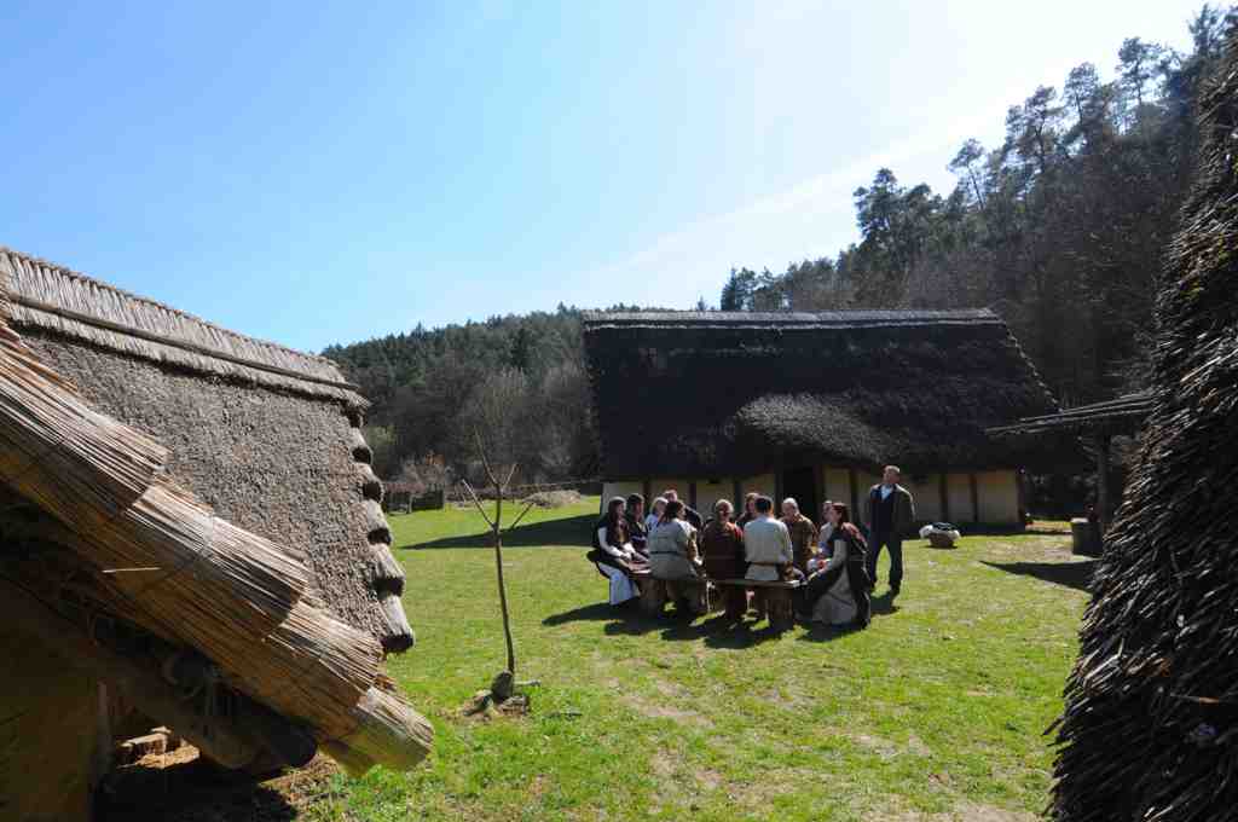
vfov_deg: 67.2
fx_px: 618
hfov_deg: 90.1
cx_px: 619
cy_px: 411
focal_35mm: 18
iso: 400
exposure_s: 1/640
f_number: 8
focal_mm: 12
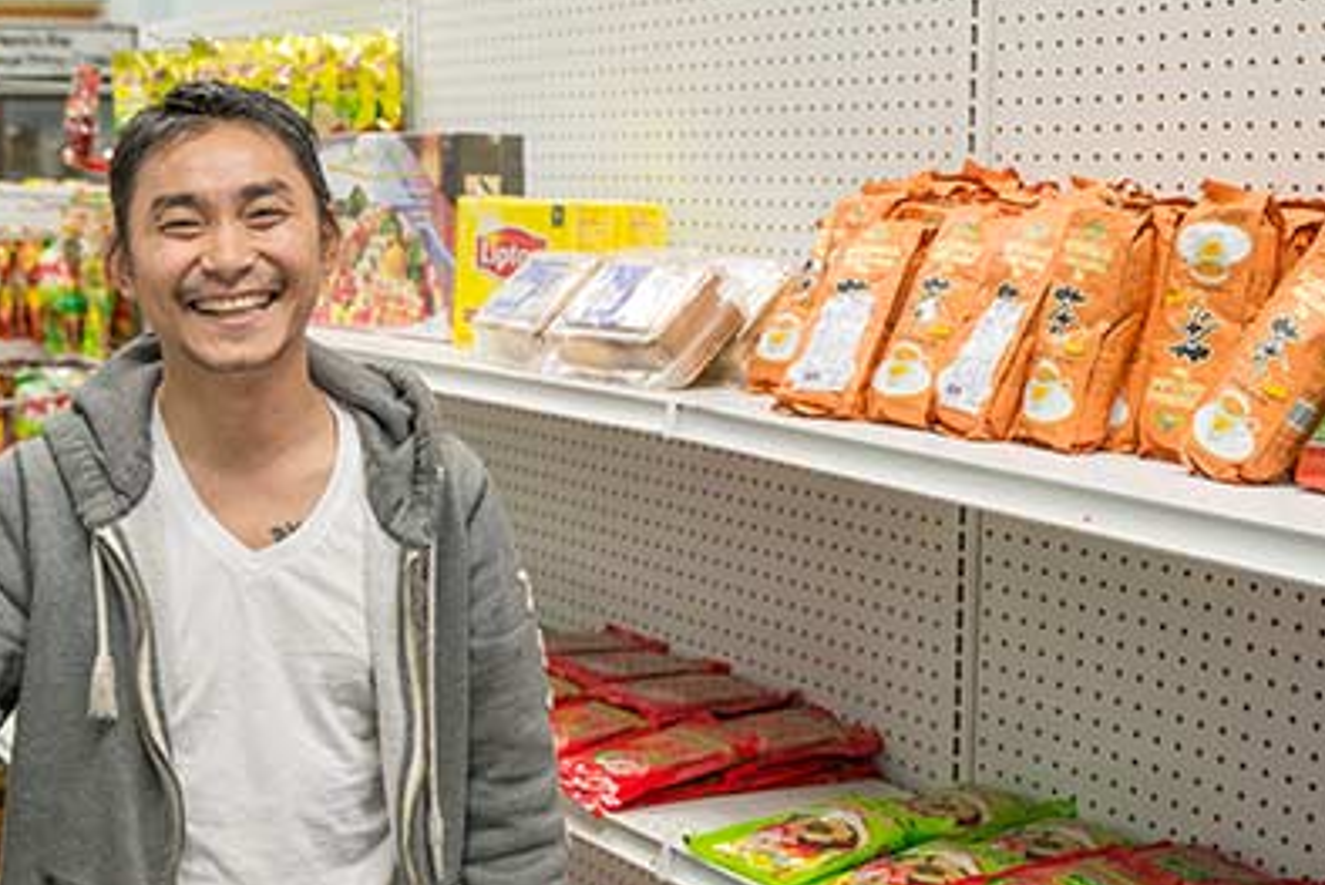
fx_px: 1951
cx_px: 494
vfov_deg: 25.5
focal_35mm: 53
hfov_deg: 37.3
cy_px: 554
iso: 800
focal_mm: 36
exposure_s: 1/180
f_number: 4
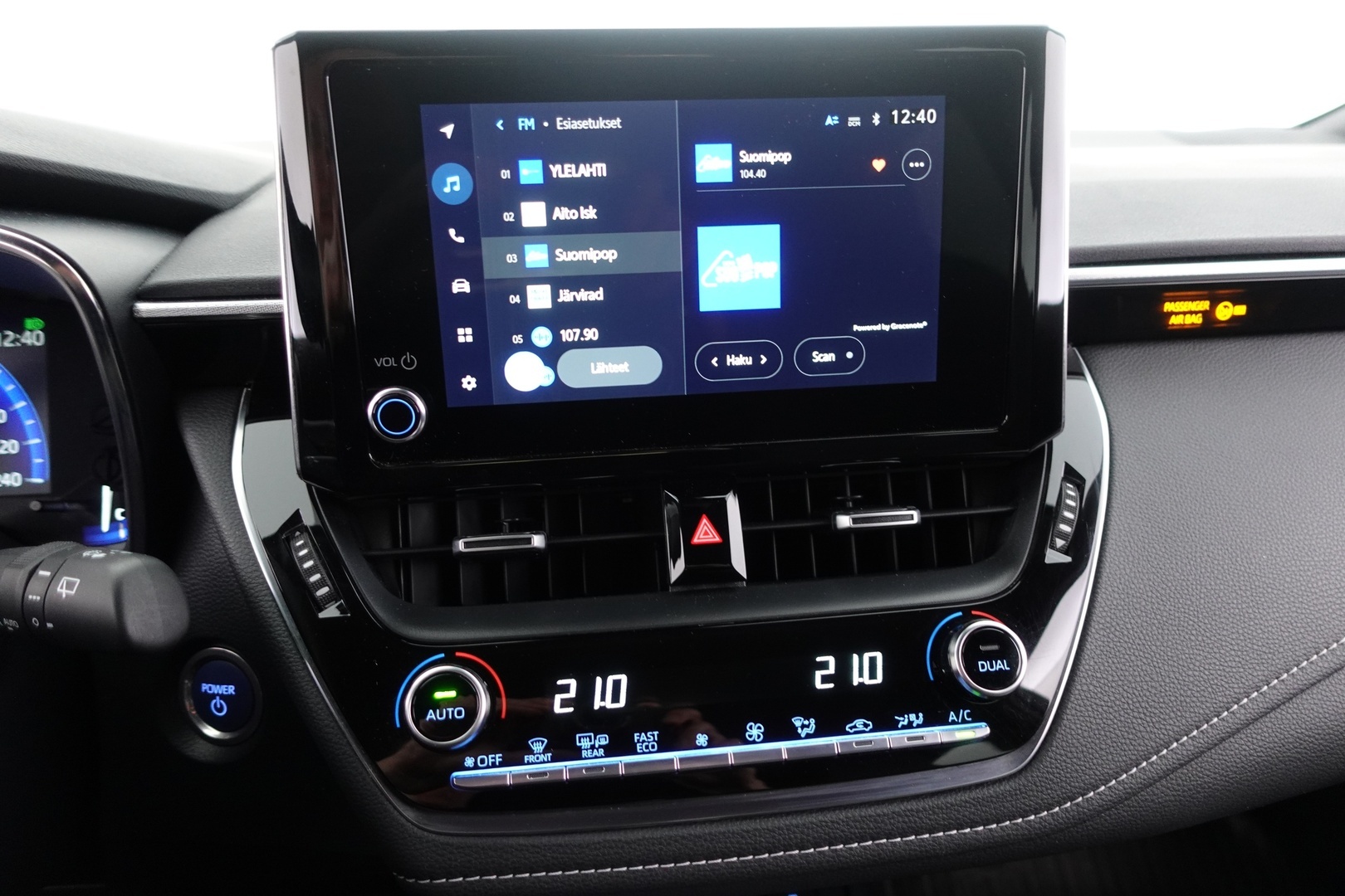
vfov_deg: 53.1
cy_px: 448
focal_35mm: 24
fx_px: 897
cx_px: 672
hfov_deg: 73.7
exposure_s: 1/15
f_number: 1.8
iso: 800
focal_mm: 9.4
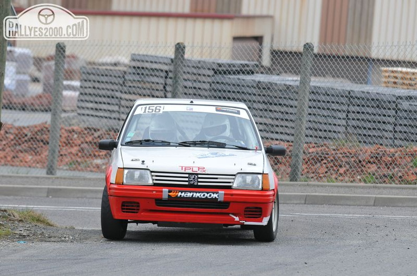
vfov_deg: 4.3
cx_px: 208
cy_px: 138
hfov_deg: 6.6
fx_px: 3642
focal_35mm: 315
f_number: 6.3
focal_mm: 210
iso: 800
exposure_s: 1/800
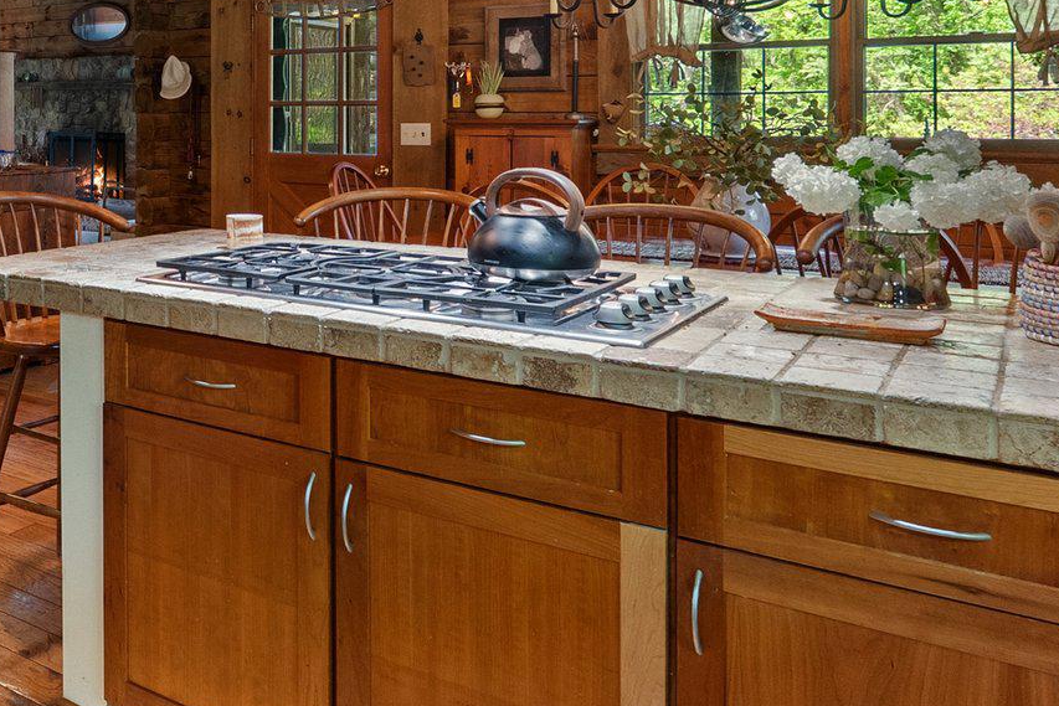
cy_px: 114
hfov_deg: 45.7
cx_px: 25
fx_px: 1059
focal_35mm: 36
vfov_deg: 35.4
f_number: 8
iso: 800
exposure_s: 1.6
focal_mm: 10
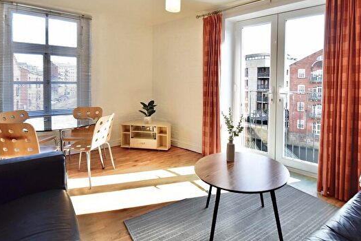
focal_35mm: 20
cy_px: 83
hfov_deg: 83.5
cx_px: 205
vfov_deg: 60.6
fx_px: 201
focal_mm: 10
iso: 400
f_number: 3.5
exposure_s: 1/320
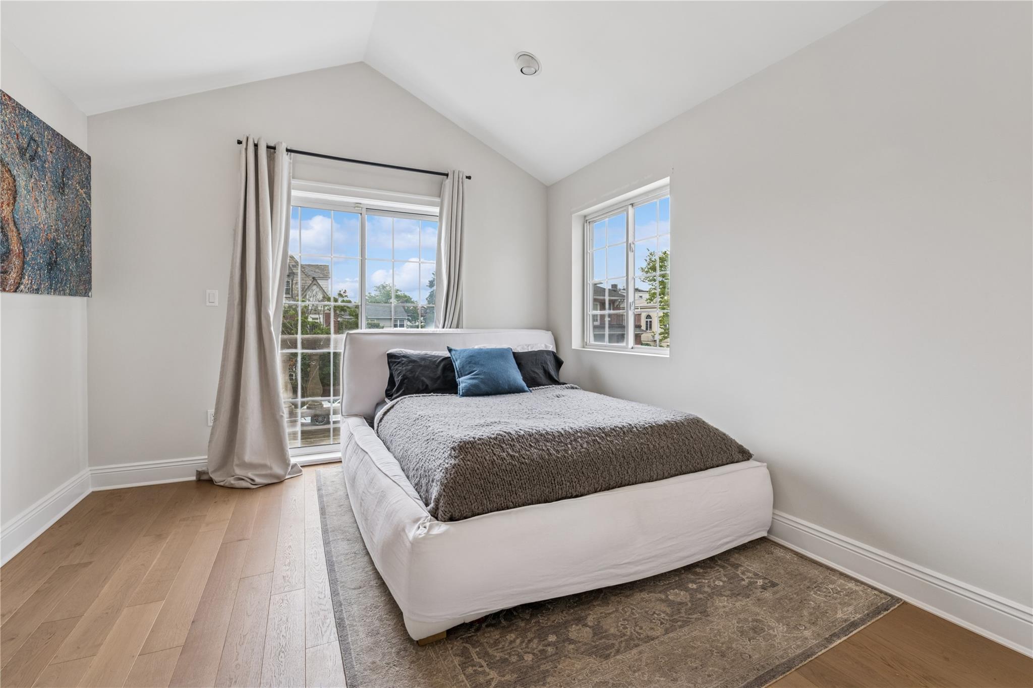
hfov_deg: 100.4
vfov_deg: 77.3
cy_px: 344
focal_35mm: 15
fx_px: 430
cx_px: 516
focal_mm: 15
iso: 640
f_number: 14
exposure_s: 1/40
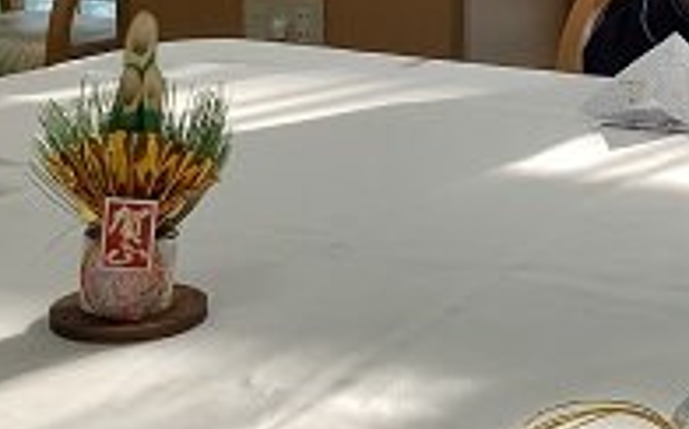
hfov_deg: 23.5
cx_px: 703
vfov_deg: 15.3
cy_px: 26
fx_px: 1576
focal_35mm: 84
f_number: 2.4
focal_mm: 3.3
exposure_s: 1/120
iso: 32
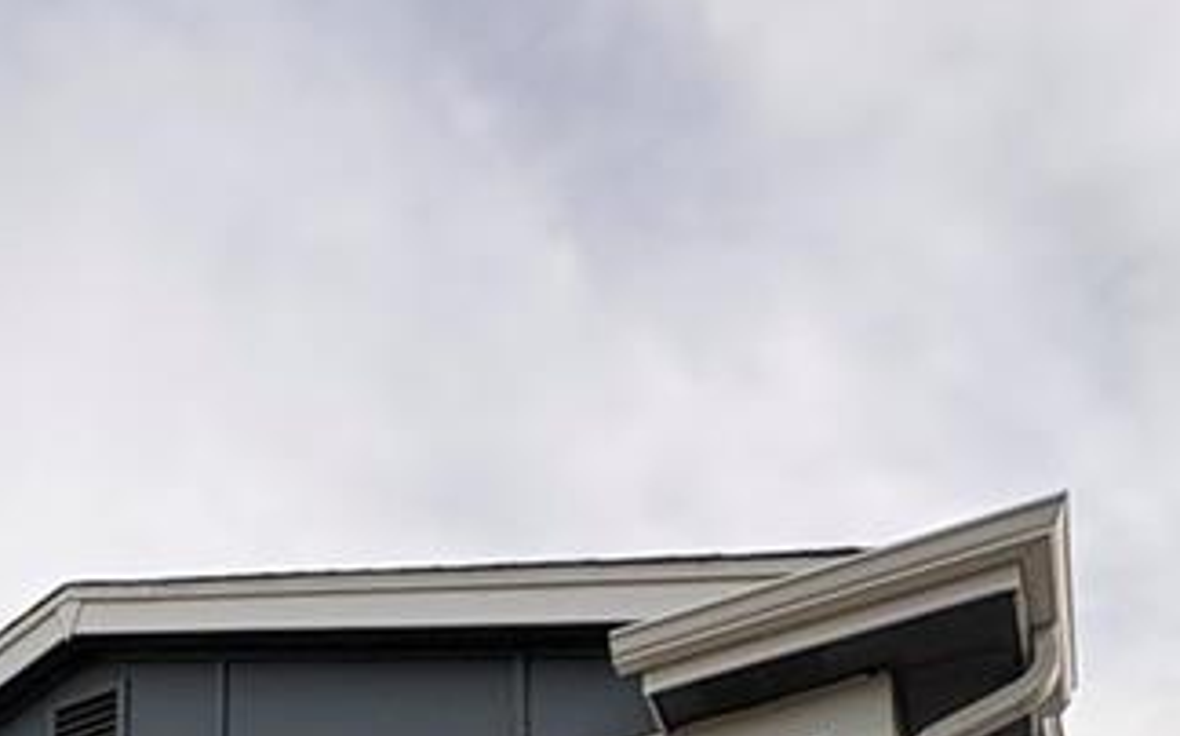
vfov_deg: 16.4
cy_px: 1567
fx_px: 1768
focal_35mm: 55
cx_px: 87
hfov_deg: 34.6
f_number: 2.2
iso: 64
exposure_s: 1/324
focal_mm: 2.22
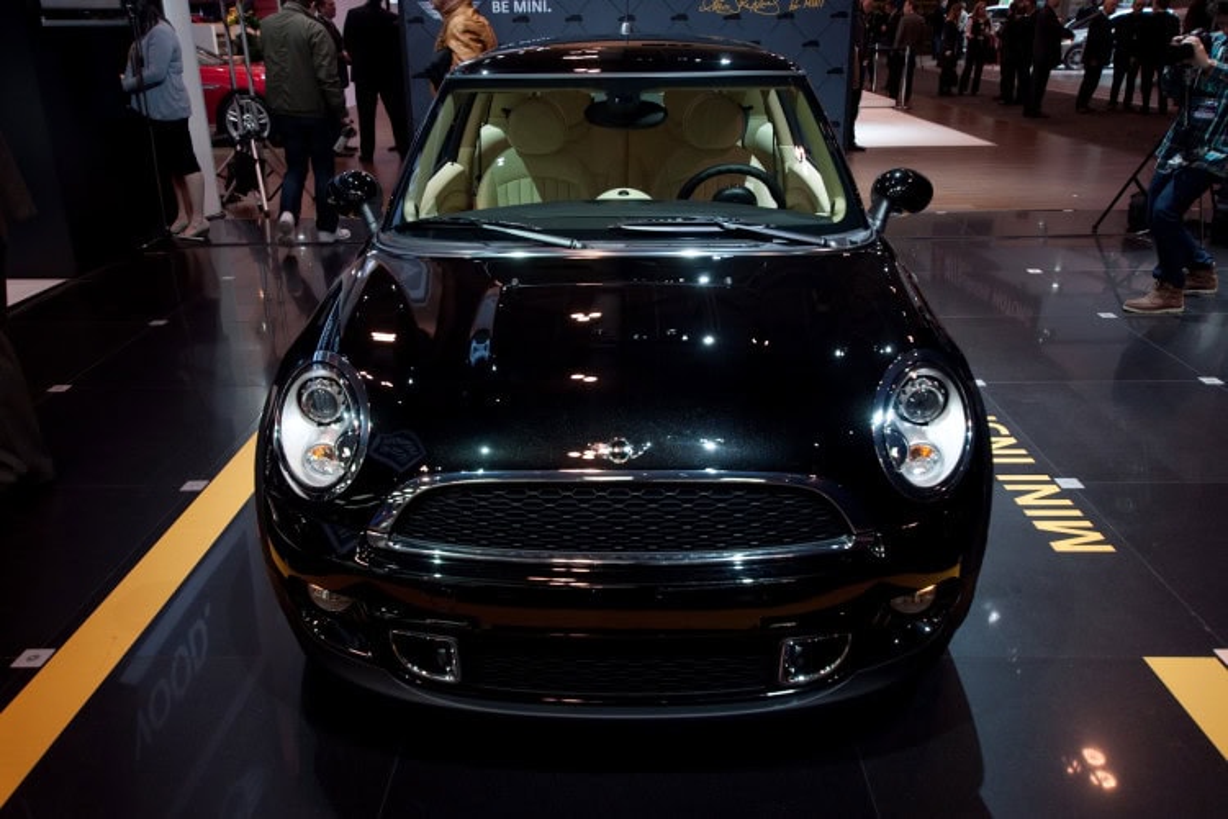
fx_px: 1023
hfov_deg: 61.9
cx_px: 614
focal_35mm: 30
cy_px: 410
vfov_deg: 43.6
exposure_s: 1/60
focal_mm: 20
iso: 200
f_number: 3.5
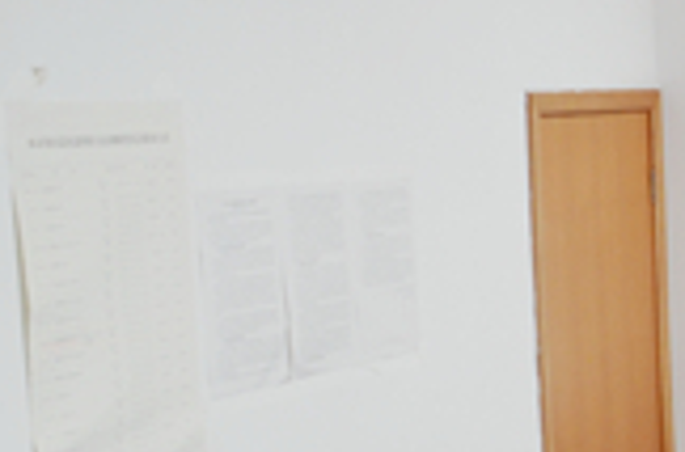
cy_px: 429
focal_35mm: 111
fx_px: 2106
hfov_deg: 16.7
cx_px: 1040
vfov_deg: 12.2
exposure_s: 1/60
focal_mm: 20
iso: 450
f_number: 4
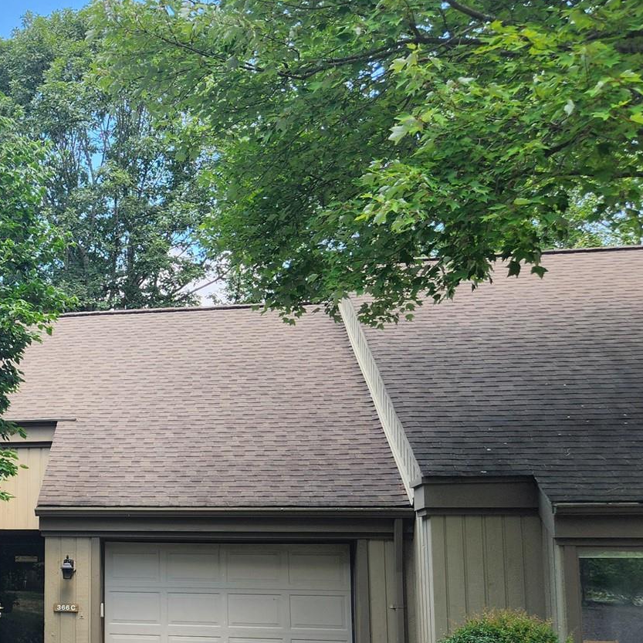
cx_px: -48
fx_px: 1051
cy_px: 459
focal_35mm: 50
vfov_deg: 33.5
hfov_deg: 30.7
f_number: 1.8
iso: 20
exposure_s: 1/205
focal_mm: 5.4
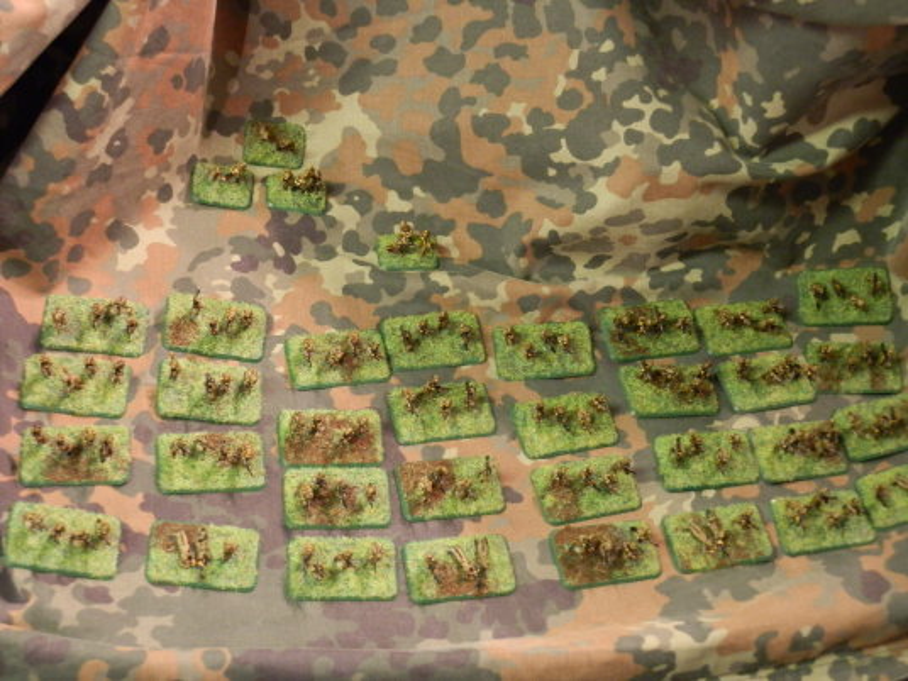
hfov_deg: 31.7
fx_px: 1600
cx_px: 454
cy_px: 340
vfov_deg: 24.0
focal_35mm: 61
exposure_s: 1/8
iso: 320
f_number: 3.7
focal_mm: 10.99
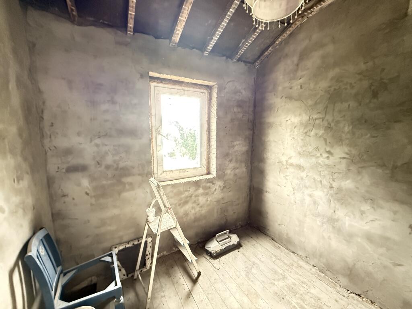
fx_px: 167
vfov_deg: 85.7
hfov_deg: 102.1
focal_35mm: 14
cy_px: 154
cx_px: 206
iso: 1600
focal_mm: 2.22
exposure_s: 1/40
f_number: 2.2
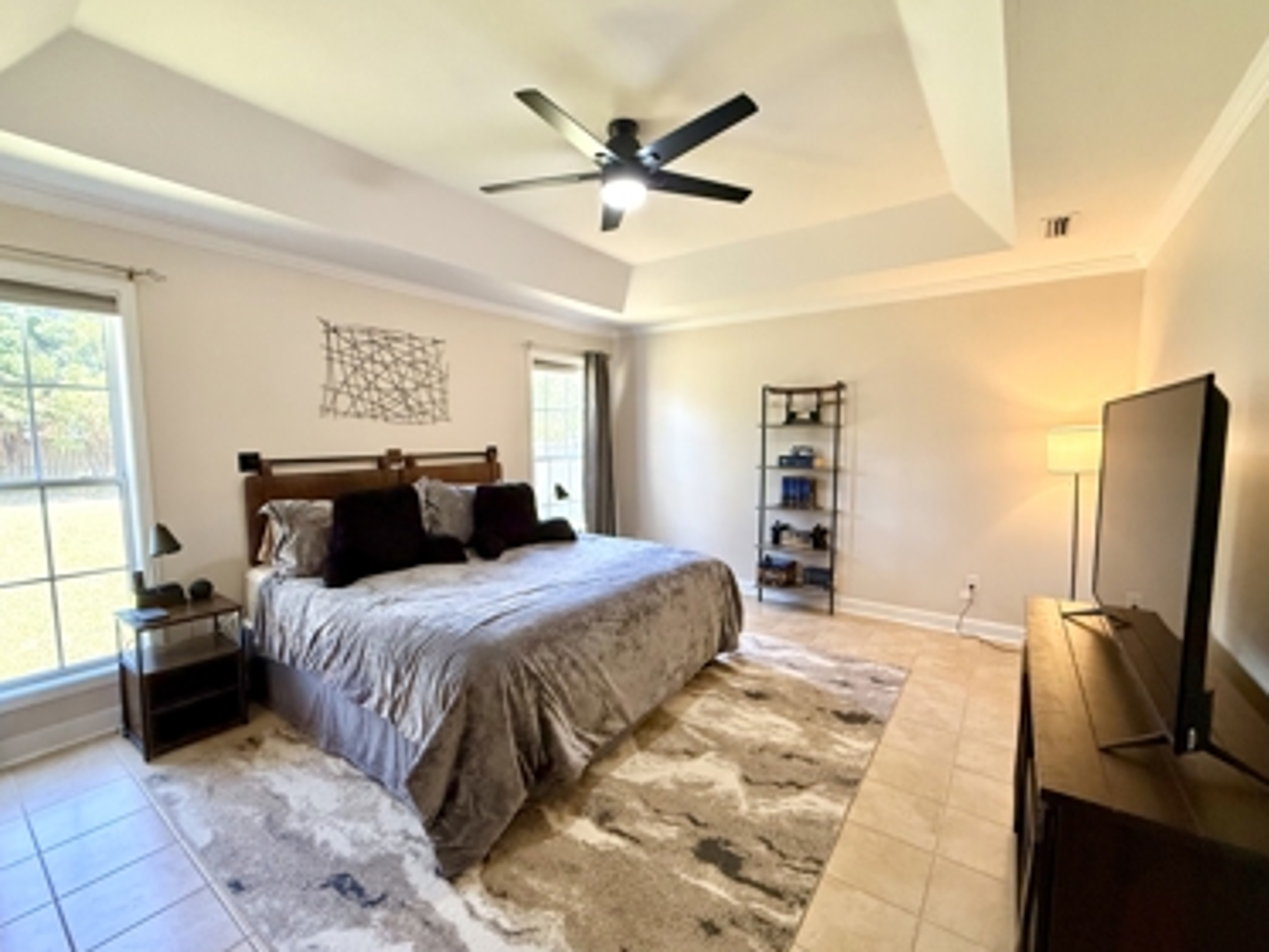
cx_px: 619
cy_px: 486
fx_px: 550
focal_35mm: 15
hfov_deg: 98.1
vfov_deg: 81.8
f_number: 2.2
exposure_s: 1/120
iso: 400
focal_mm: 2.22
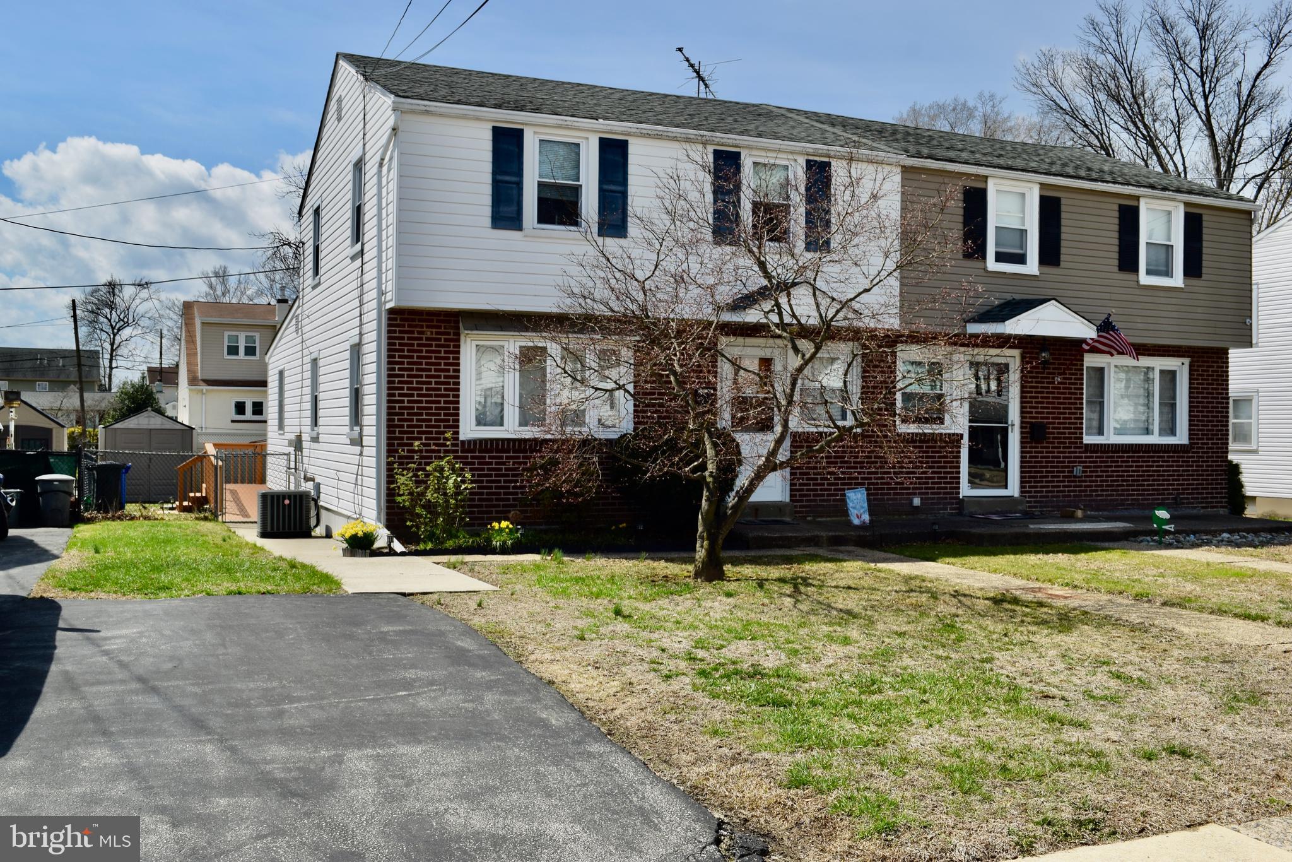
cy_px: 431
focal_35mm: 33
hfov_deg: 57.2
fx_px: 1184
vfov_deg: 40.0
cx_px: 646
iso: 100
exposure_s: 1/200
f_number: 13
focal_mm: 22
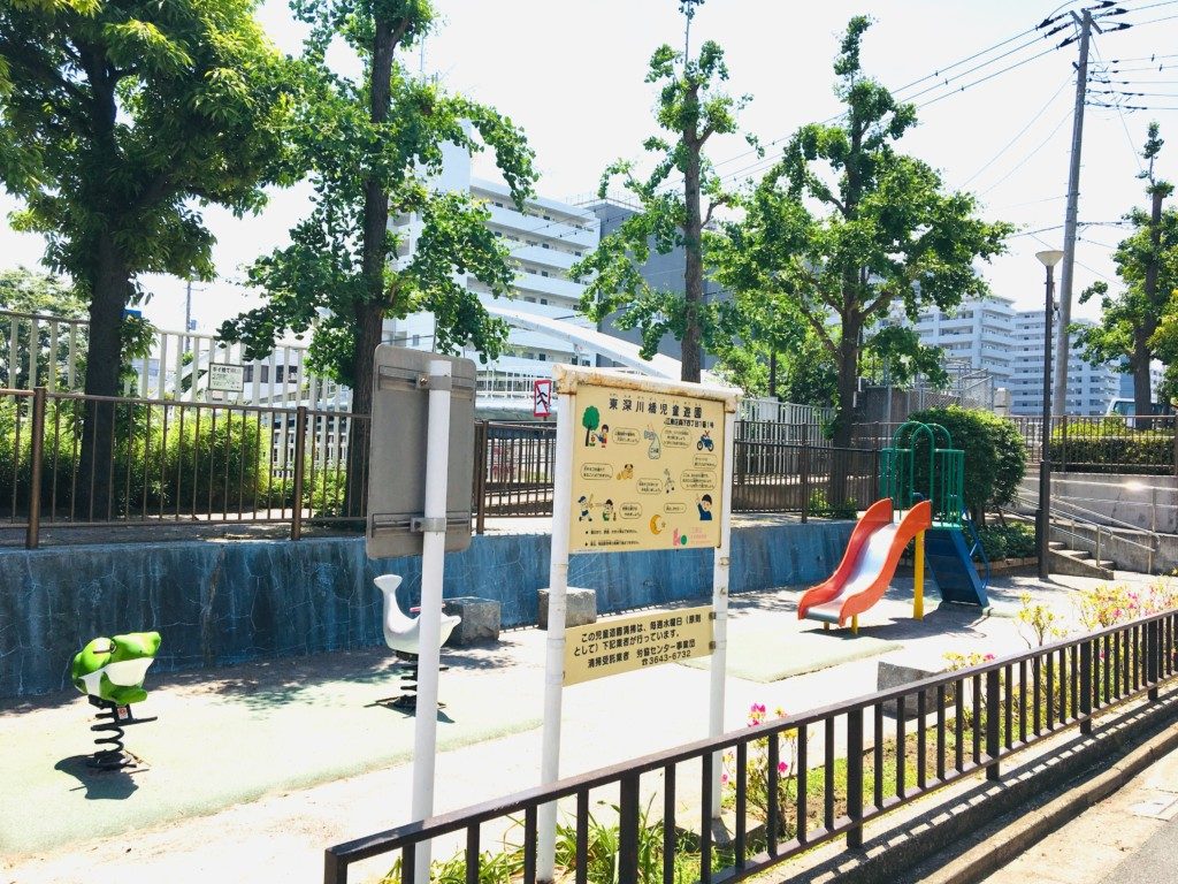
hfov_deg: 61.7
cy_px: 442
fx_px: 987
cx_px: 589
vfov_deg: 48.2
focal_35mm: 29
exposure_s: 1/1748
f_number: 2.2
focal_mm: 4.15
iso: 25
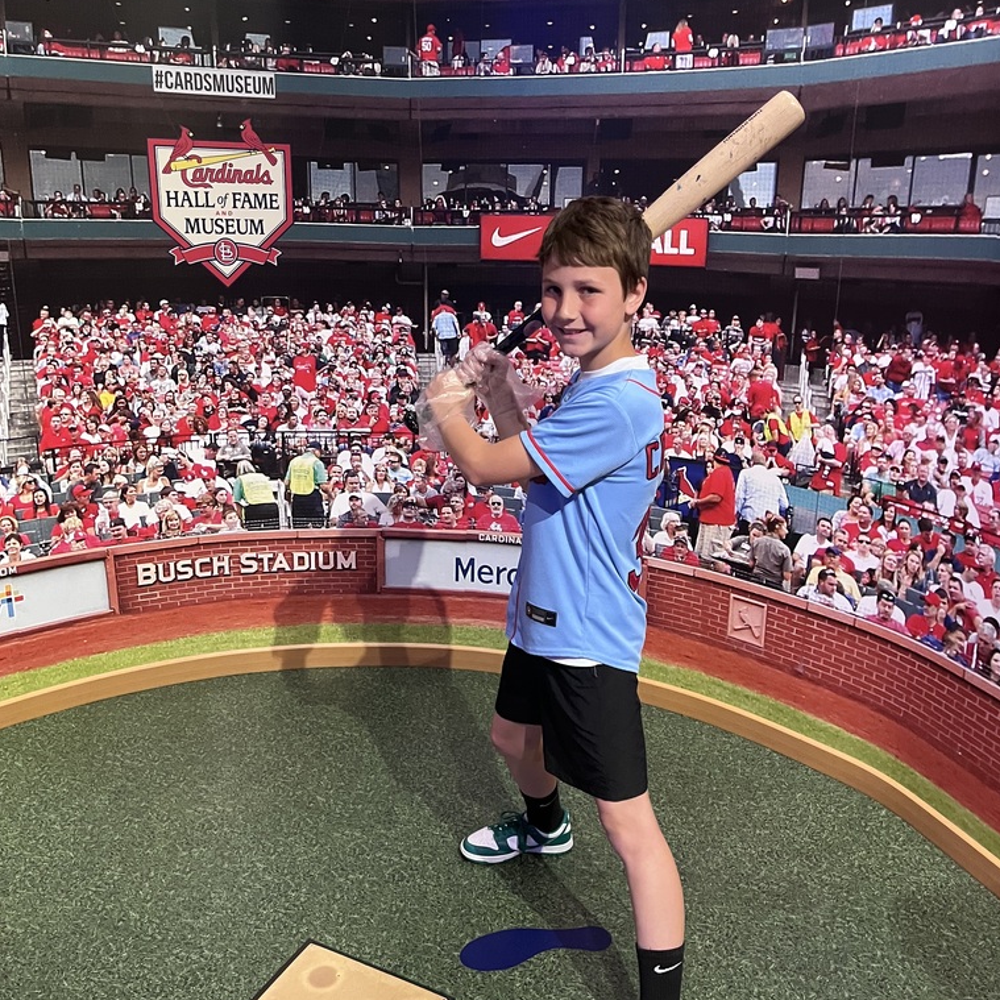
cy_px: 530
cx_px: 501
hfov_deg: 52.5
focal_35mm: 31
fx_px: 1013
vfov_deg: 52.5
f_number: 1.6
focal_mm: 5.1
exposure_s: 1/40
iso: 640
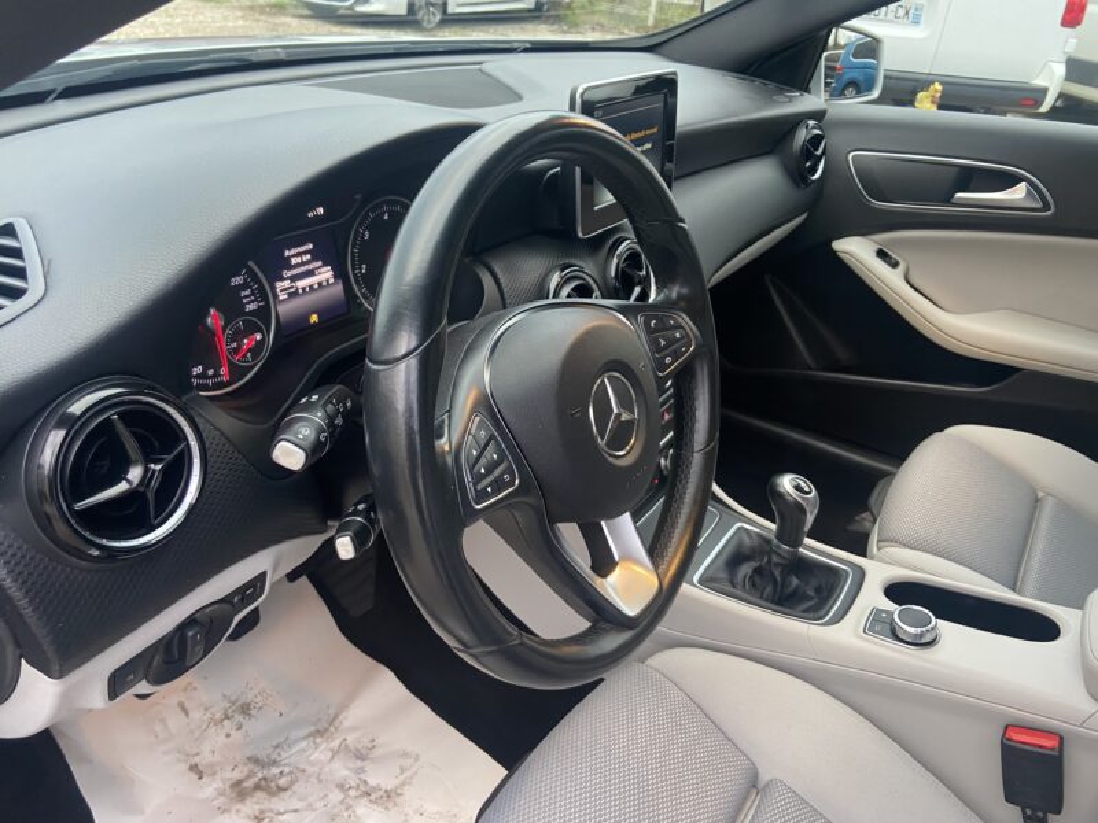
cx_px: 549
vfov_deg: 53.1
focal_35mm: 26
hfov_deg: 67.3
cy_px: 412
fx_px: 825
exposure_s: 1/60
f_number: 1.8
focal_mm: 4.25
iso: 200
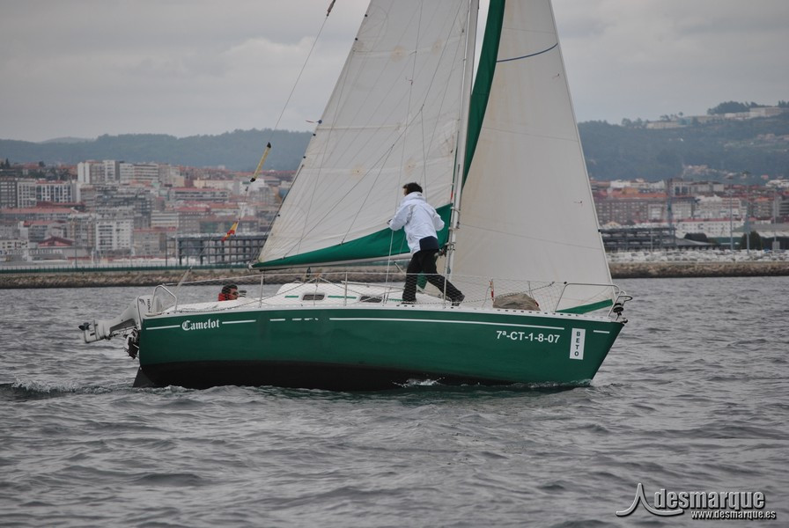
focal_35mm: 202
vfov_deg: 6.8
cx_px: 394
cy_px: 264
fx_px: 4444
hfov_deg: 10.1
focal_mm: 135
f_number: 5
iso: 200
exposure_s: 1/640
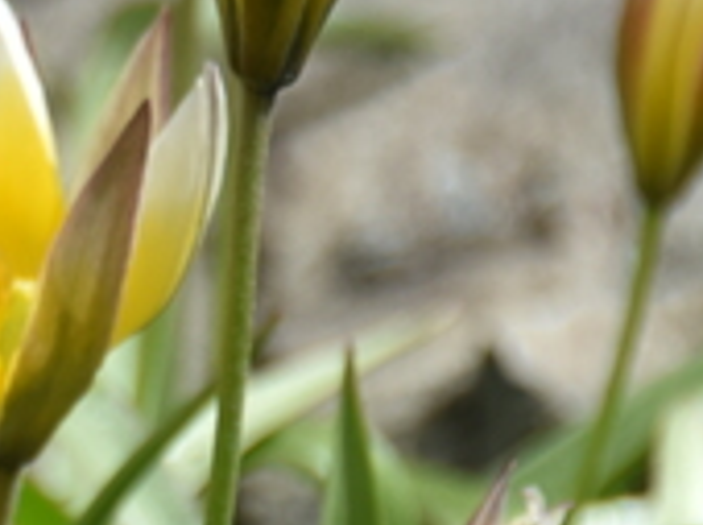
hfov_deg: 0.9
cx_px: -939
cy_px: 641
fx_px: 44129
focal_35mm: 2176
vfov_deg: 0.7
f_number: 5.6
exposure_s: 1/640
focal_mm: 300
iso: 250
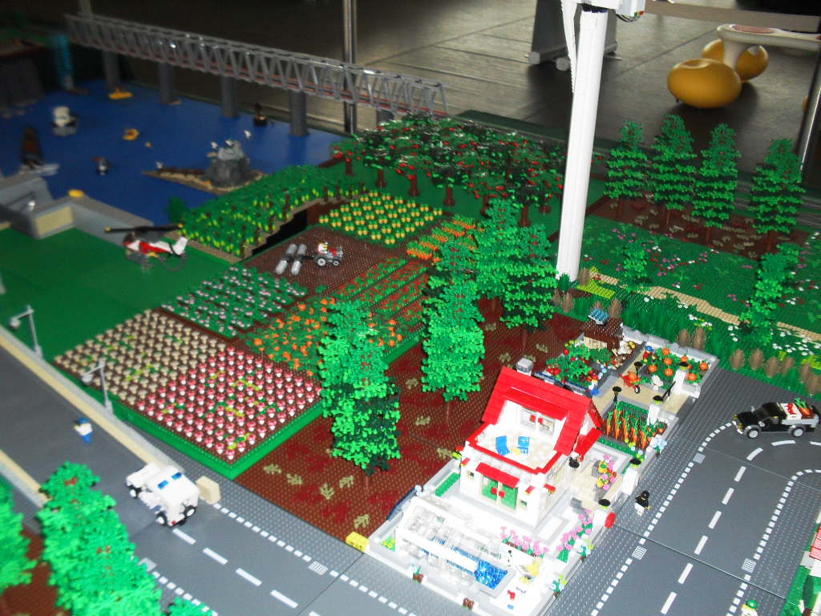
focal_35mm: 35
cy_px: 308
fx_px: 830
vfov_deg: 40.7
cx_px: 410
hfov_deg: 52.6
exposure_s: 1/45
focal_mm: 6.3
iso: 200
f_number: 3.2
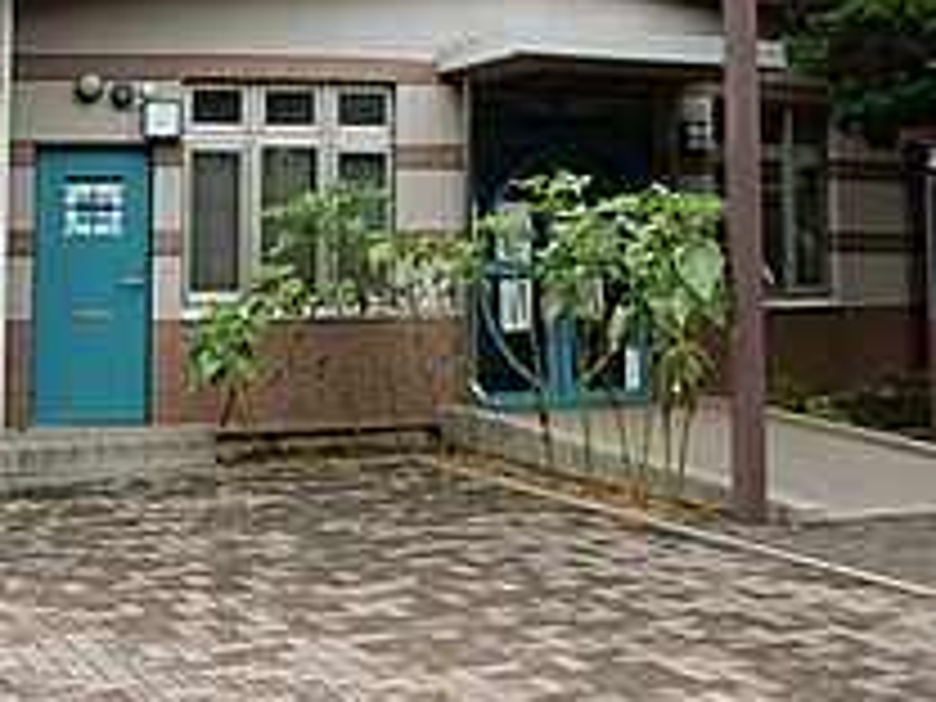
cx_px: 423
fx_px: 1649
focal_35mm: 61
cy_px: 61
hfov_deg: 31.7
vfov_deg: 23.4
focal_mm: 4.5
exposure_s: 1/320
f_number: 3.7
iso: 125
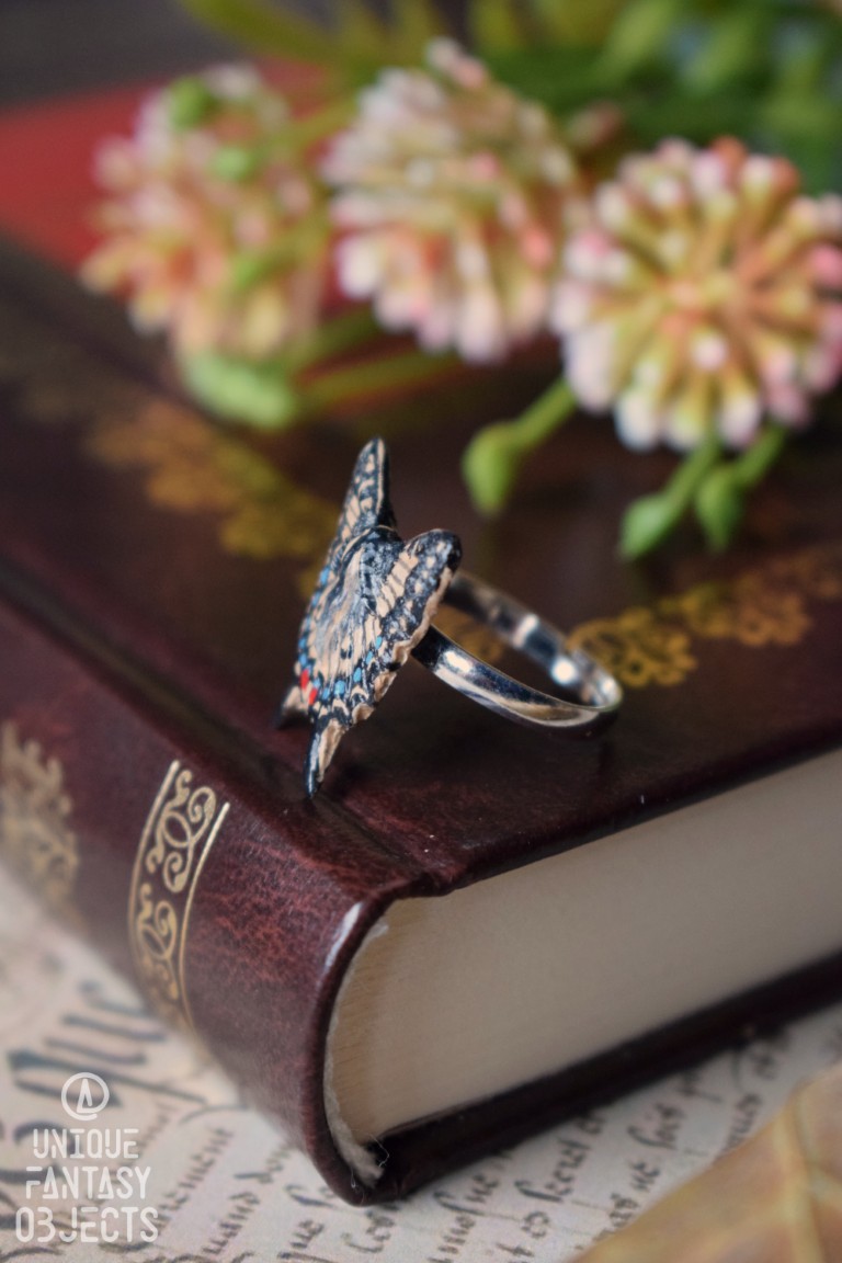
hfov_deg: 16.6
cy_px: 632
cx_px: 421
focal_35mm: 82
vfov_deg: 24.6
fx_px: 2894
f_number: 5.6
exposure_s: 1/60
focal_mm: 55
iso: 2800
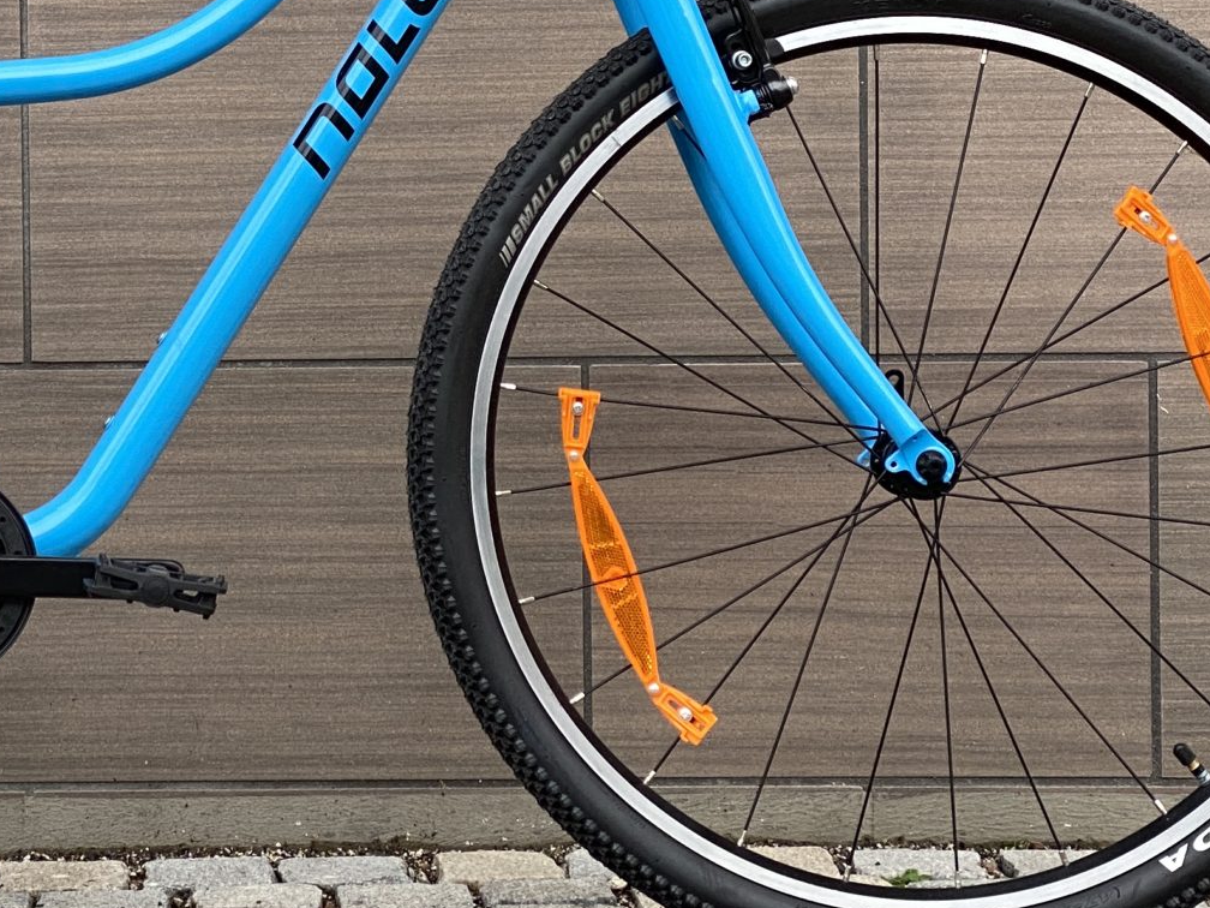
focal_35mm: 132
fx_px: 4614
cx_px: 82
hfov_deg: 14.8
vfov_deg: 11.2
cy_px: 117
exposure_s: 1/193
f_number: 2
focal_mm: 6
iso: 20
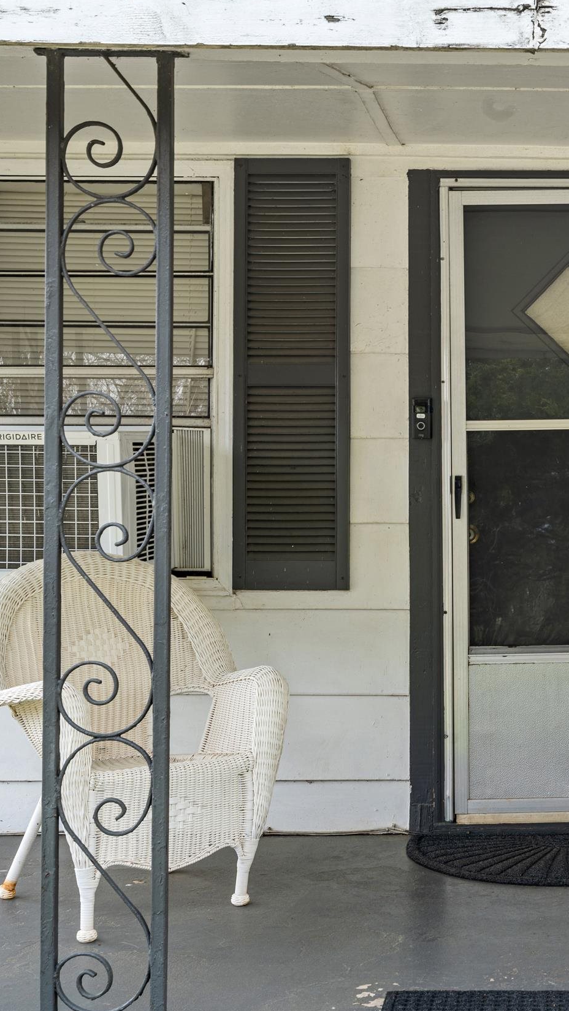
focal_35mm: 55
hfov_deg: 21.0
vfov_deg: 38.0
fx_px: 1469
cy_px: 505
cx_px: 596
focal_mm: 34.5
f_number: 11
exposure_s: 1/15
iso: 100
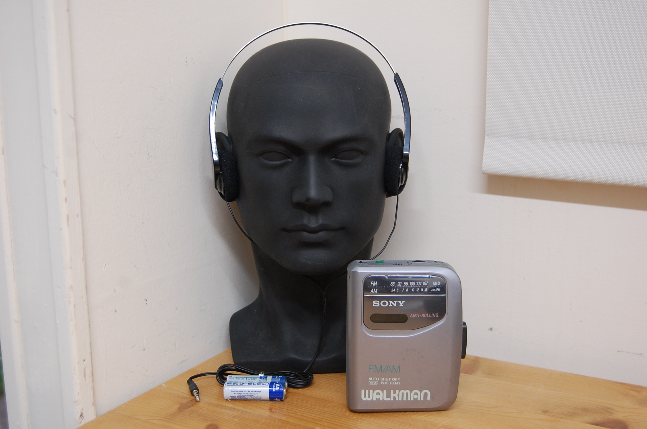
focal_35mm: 46
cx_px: 324
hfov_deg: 42.4
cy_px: 214
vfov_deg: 28.8
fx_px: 834
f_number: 4.5
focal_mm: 31
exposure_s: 1/30
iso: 560
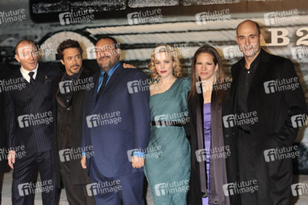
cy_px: 102
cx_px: 154
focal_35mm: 70
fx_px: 598
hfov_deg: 28.9
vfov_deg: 19.4
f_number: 7.1
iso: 400
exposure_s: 1/160
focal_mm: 70
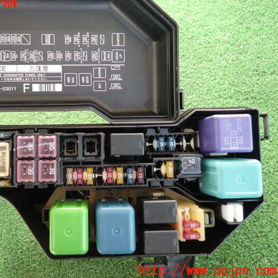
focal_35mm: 30
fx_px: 273
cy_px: 137
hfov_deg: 52.9
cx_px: 91
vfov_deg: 54.0
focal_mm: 4.5
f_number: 2
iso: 100
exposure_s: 1/60
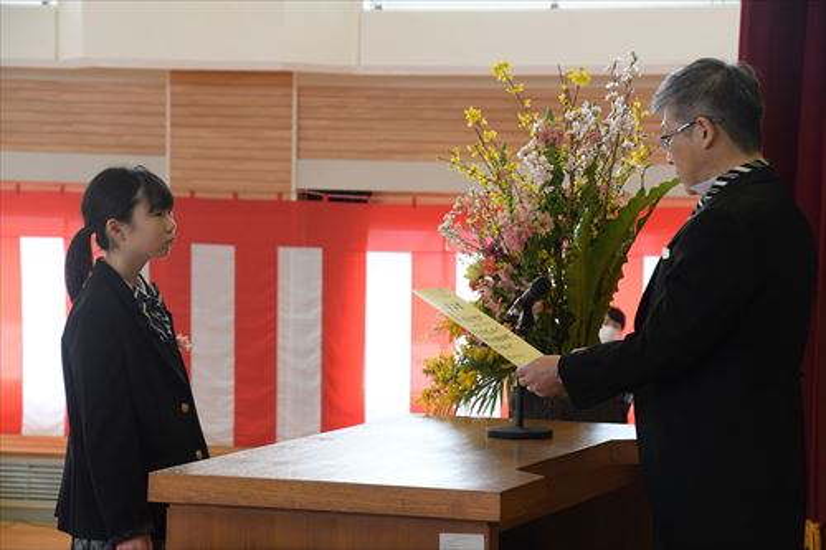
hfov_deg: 18.2
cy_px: 275
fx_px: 2580
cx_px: 413
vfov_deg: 12.2
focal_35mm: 112
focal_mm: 75
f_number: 7.1
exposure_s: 1/200
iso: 1600
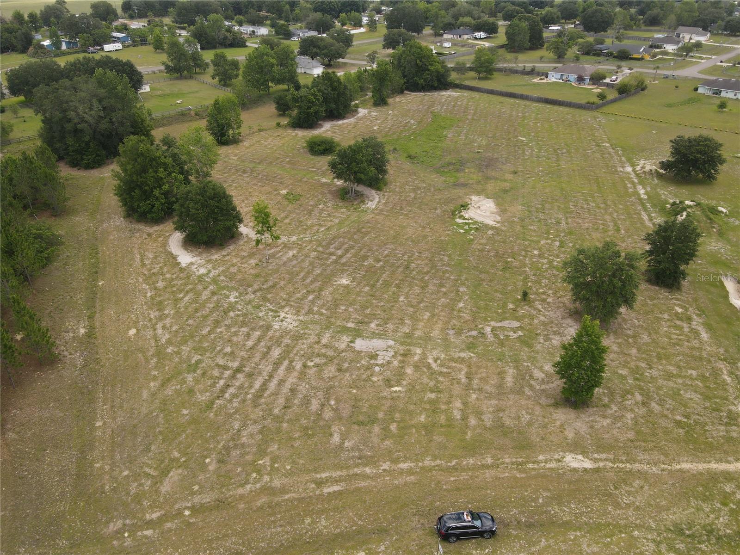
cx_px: 370
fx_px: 513
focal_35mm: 24
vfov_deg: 56.8
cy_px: 278
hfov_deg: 71.6
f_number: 2.8
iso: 100
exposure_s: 1/240
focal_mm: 4.5
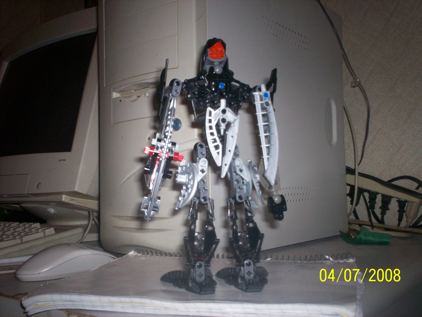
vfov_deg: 39.7
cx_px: 211
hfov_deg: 51.4
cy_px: 158
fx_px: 439
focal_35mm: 36
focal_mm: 6
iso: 140
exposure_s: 1/60
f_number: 4.5
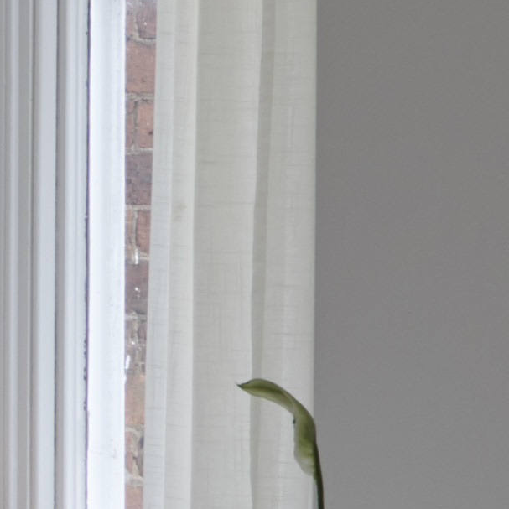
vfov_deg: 10.9
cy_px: 384
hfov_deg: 8.3
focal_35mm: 160
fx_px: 2662
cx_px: -1252
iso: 125
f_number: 7.1
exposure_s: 1/10
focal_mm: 16
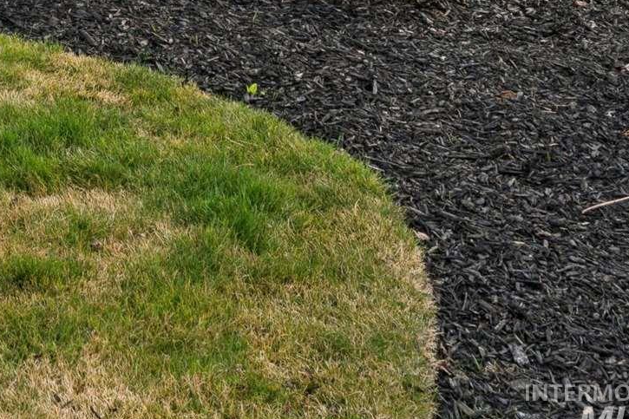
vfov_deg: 13.0
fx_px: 1606
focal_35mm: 92
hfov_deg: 16.9
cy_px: -405
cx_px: -607
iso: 400
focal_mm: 21.7
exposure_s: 1/200
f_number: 13
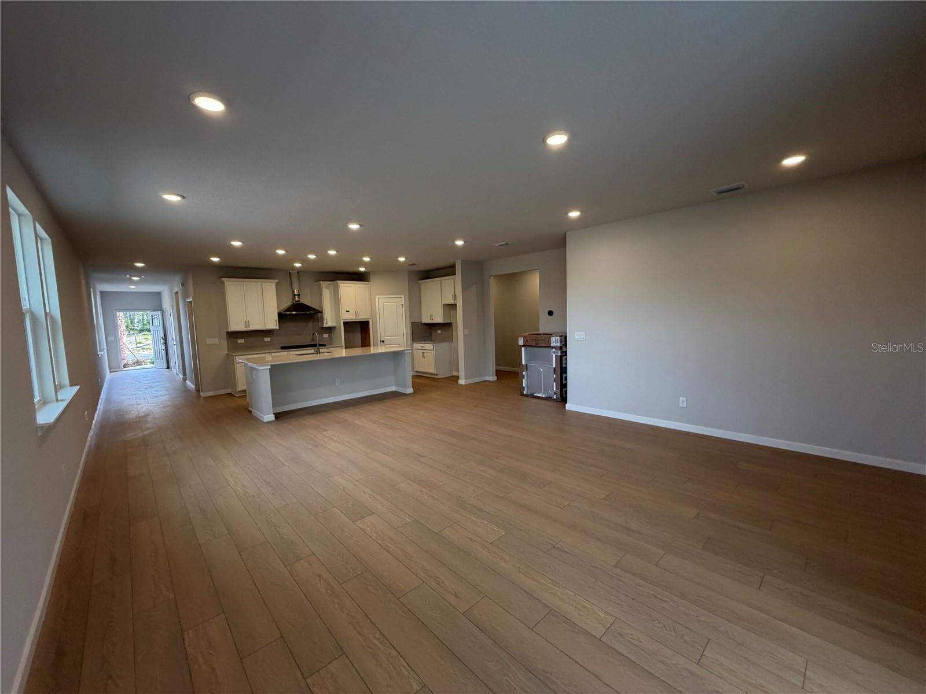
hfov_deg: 102.1
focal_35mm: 14
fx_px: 375
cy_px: 347
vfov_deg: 85.7
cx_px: 463
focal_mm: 2.22
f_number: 2.2
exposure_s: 1/120
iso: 160
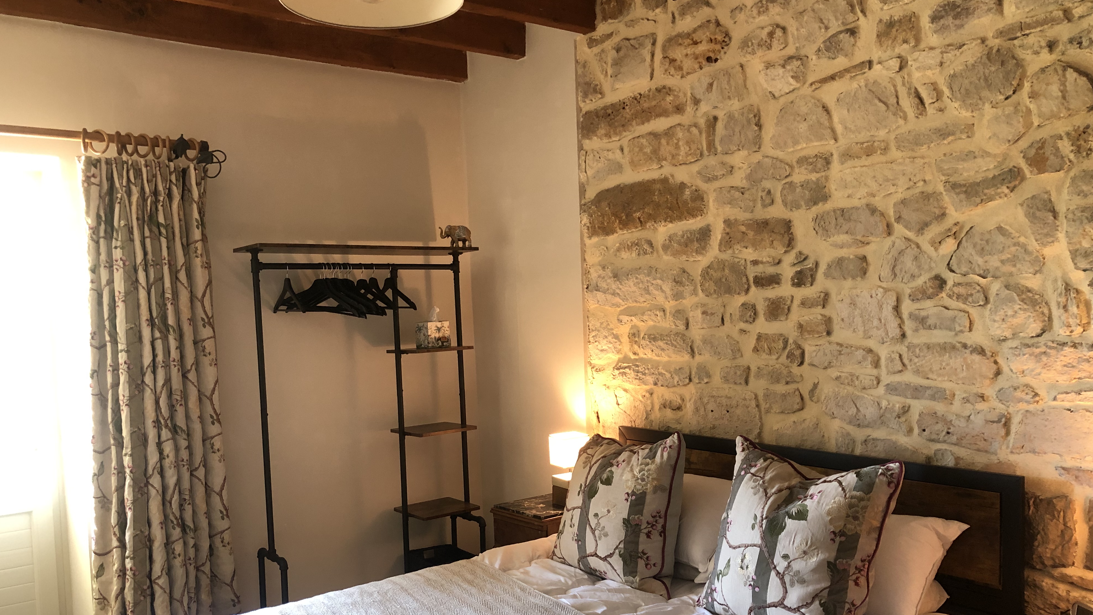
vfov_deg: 37.6
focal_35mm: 31
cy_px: 374
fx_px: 898
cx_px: 552
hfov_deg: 62.6
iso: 100
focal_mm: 3.99
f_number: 1.8
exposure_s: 1/17
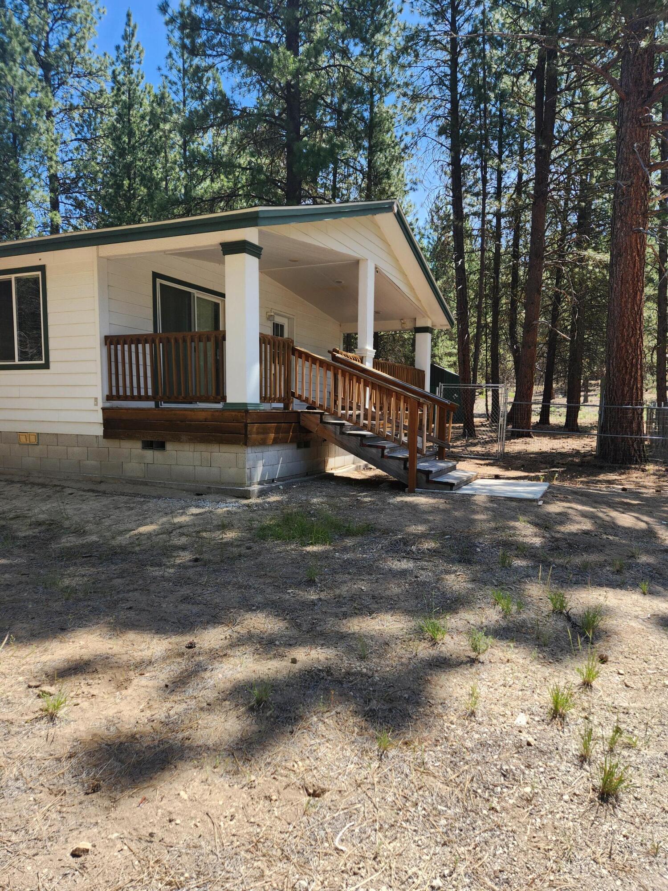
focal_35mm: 23
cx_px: 334
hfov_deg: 58.9
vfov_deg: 73.9
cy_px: 446
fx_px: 592
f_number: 1.8
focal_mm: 5.4
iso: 20
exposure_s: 1/490
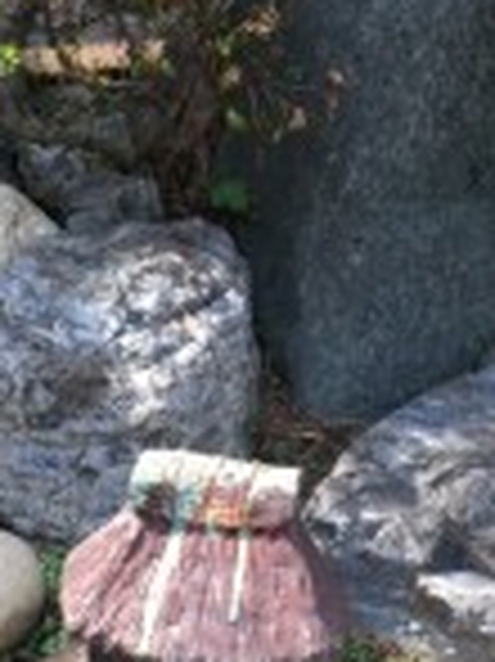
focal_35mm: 85
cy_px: 340
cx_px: 212
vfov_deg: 23.0
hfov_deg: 17.3
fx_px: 1623
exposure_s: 1/120
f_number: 2.2
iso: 25
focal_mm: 4.15
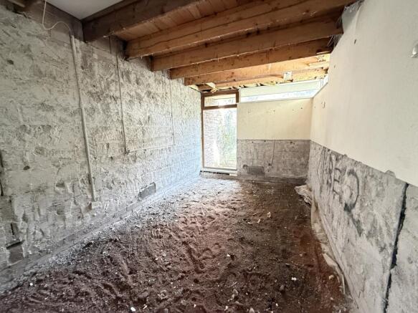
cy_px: 156
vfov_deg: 85.7
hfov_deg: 102.1
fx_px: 169
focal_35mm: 14
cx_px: 209
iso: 800
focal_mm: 2.22
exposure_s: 1/60
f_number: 2.2
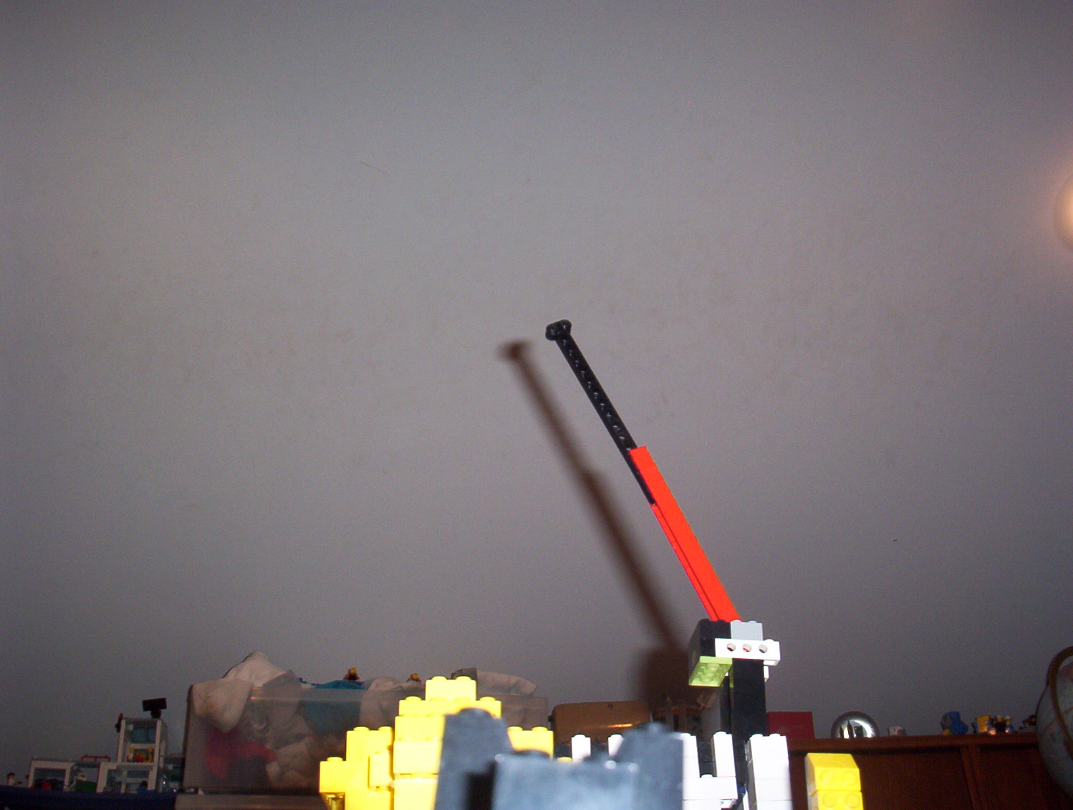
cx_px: 536
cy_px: 405
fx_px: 1212
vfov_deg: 37.0
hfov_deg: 47.8
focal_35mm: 39
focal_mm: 6
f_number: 4.5
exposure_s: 1/30
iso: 140
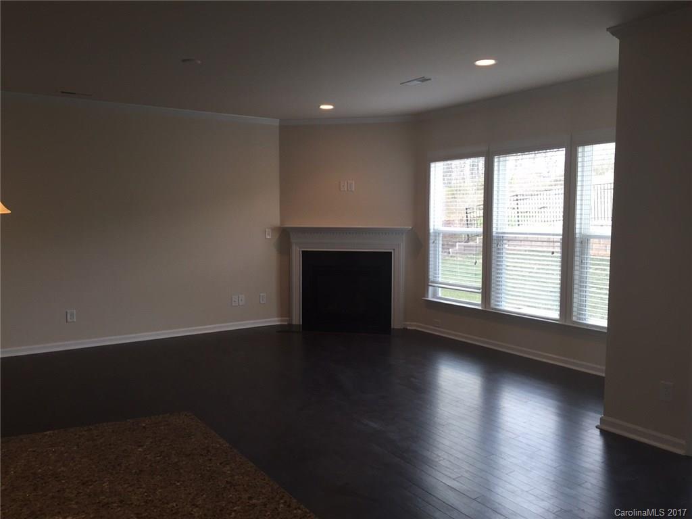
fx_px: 580
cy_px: 260
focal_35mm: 29
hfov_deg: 61.7
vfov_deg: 48.2
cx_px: 346
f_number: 2.2
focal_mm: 4.15
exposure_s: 1/40
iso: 40
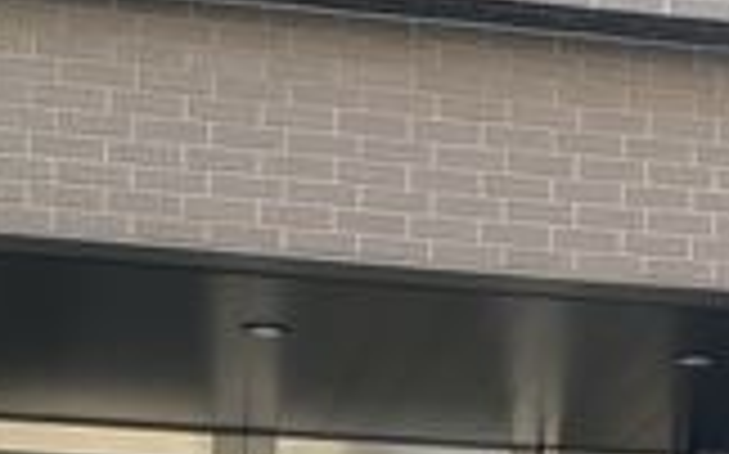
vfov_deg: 11.4
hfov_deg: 18.9
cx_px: 621
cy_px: 701
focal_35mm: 109
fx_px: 2164
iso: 50
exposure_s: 1/122
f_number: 1.8
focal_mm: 4.25
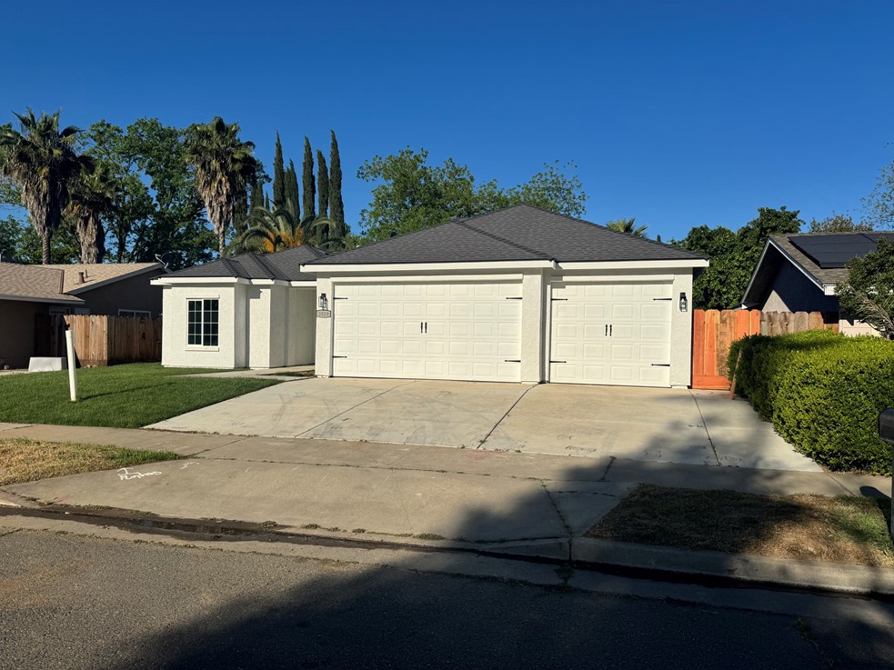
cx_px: 452
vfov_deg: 54.9
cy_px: 344
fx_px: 646
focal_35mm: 25
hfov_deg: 69.4
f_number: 1.78
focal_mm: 6.76
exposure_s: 1/10417
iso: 80
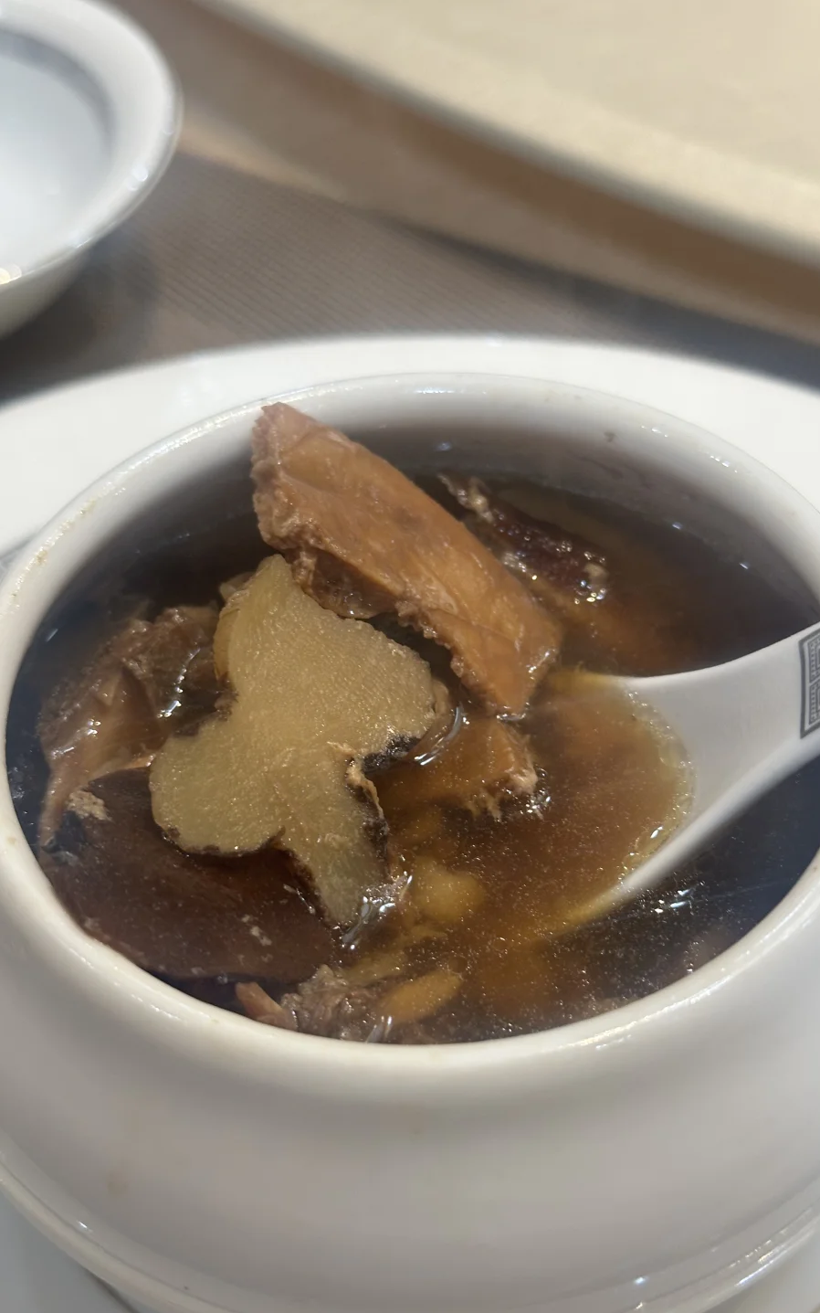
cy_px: 657
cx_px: 449
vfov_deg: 39.6
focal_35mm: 51
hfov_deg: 25.3
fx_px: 1824
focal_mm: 6.86
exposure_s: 1/50
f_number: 1.78
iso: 80
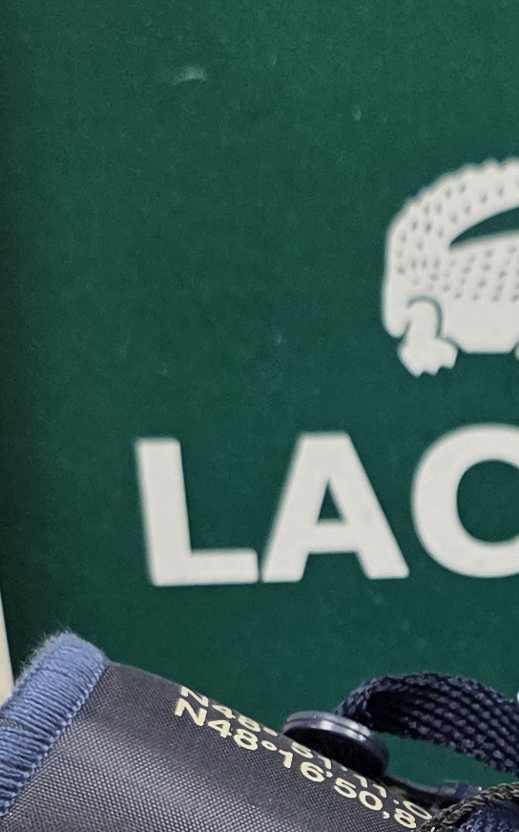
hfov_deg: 11.6
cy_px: 1000
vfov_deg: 17.7
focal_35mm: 112
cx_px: 523
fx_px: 2536
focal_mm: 6.3
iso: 320
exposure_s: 1/100
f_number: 1.7
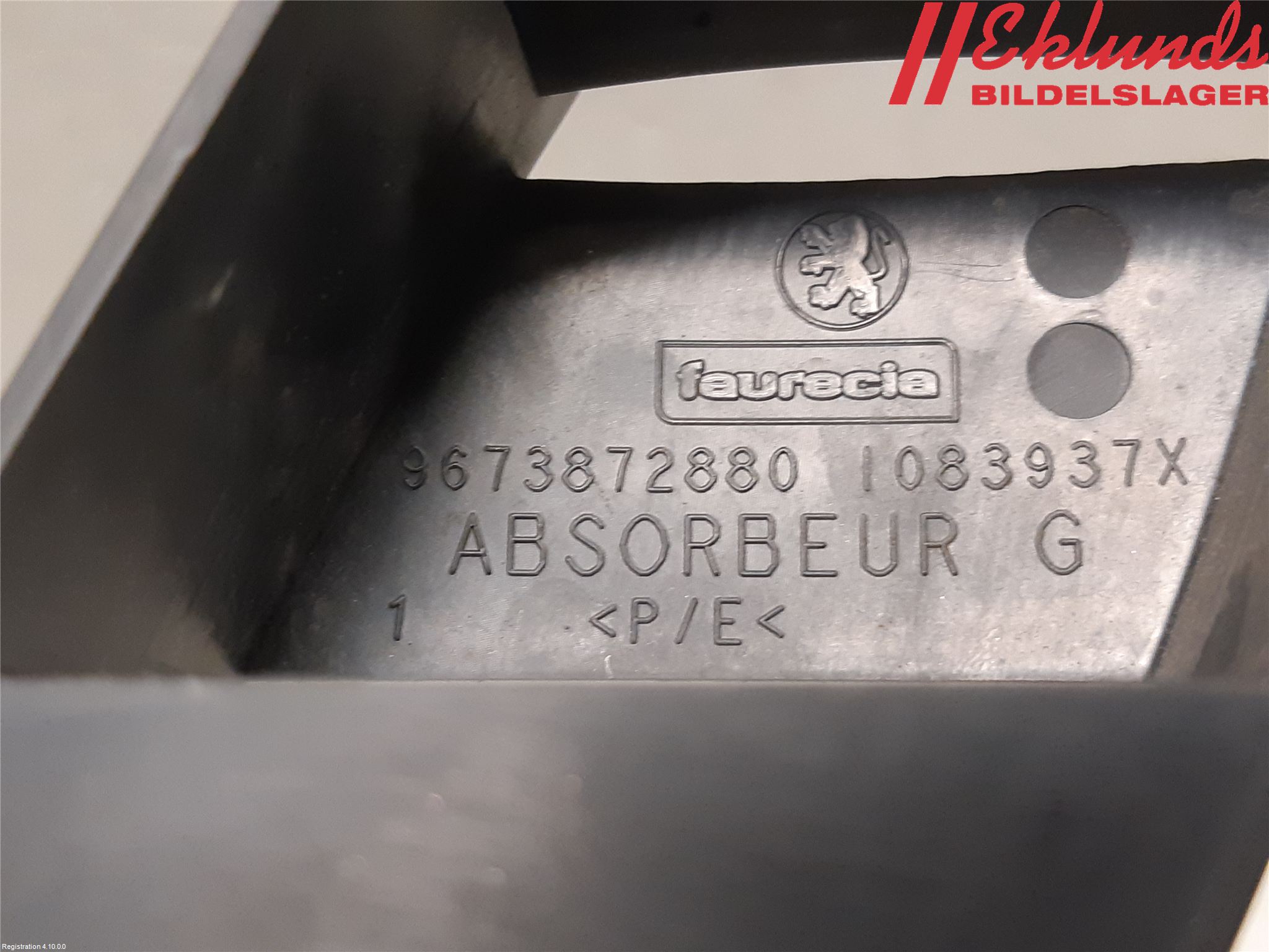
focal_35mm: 26
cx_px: 634
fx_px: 953
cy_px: 476
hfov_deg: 67.3
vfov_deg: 53.1
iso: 250
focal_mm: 3.93
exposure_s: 1/33
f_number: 1.7
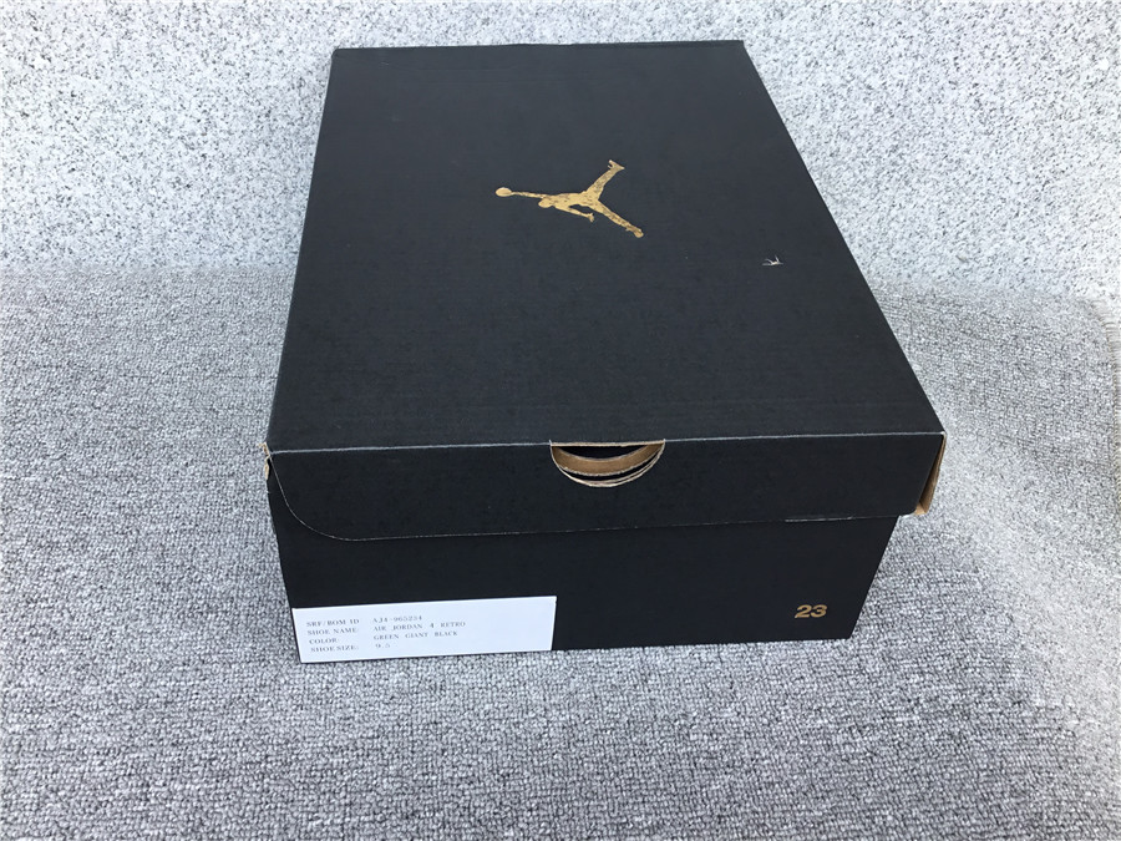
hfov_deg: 58.4
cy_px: 420
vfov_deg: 45.4
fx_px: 1004
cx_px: 560
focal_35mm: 31
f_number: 2.4
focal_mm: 3.3
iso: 25
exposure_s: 1/319
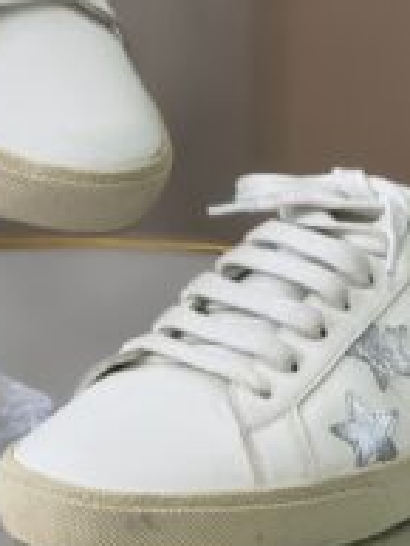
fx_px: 5221
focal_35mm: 331
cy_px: -72
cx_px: 164
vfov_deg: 6.0
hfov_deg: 4.5
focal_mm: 15.66
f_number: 2.8
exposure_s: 1/99
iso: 160
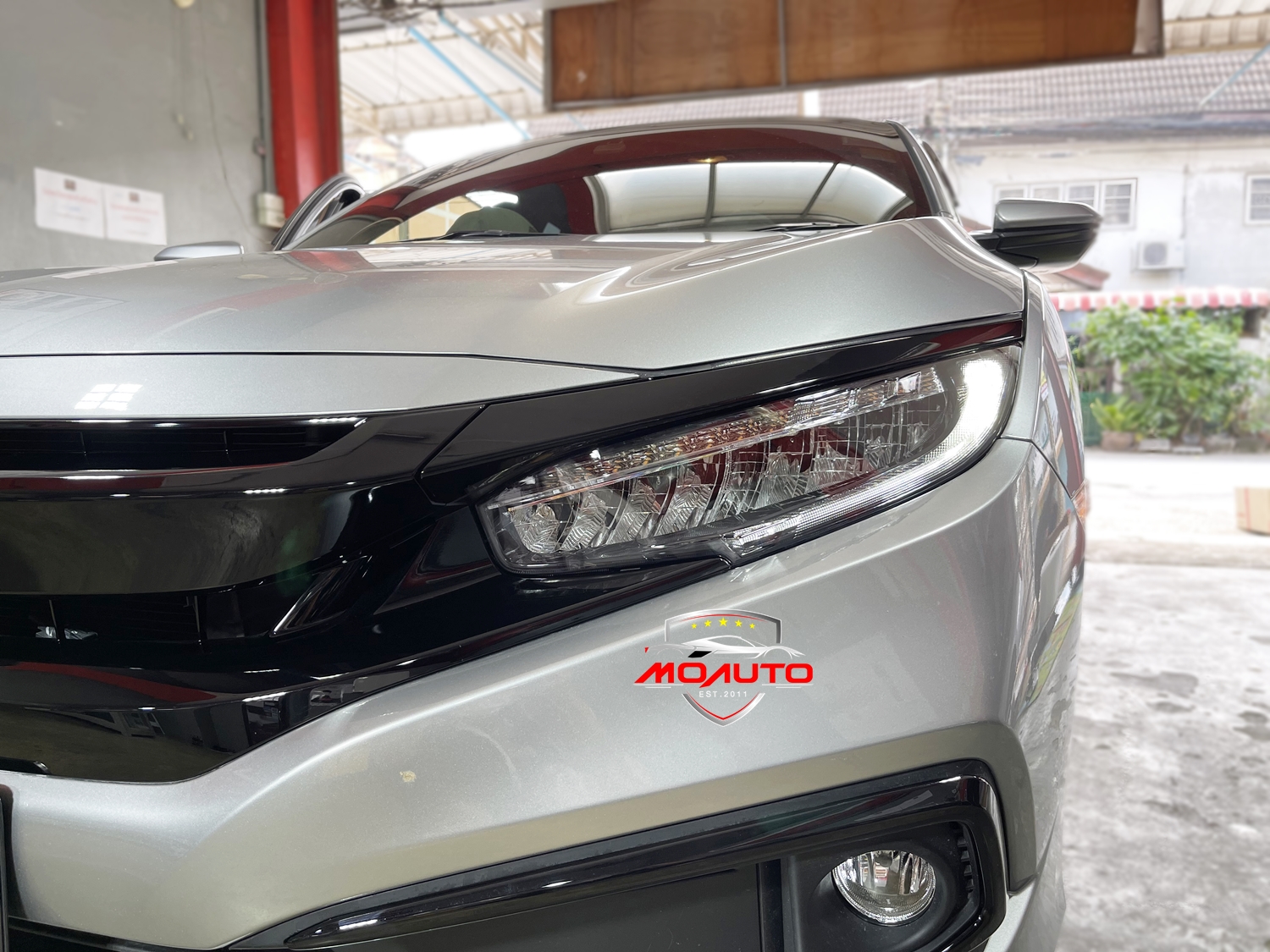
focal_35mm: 26
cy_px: 476
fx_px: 954
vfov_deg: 53.1
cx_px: 635
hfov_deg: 67.3
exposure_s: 1/98
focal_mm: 5.1
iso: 40
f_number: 1.6
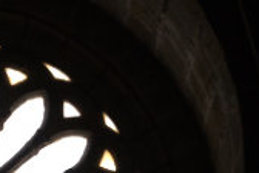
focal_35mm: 358
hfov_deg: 5.7
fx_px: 2575
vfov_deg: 3.8
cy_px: 183
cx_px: -62
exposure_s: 1/25
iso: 1600
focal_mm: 80
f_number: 11
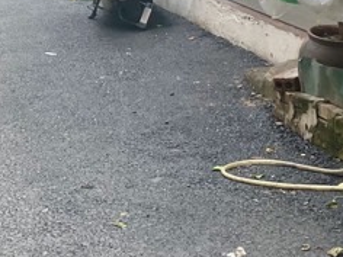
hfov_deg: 17.3
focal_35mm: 113
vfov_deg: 12.7
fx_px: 1120
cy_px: -68
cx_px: 65
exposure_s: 1/450
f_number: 1.6
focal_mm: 4.2
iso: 32
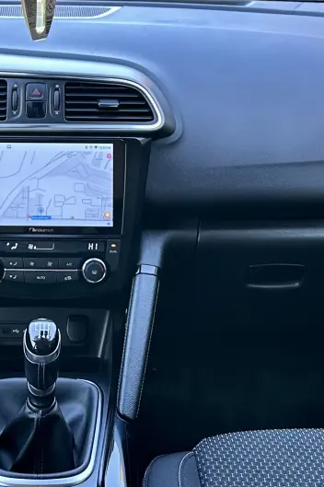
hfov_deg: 19.7
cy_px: 115
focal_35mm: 68
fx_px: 919
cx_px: 44
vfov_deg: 29.2
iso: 200
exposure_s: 1/121
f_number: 1.78
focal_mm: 6.86
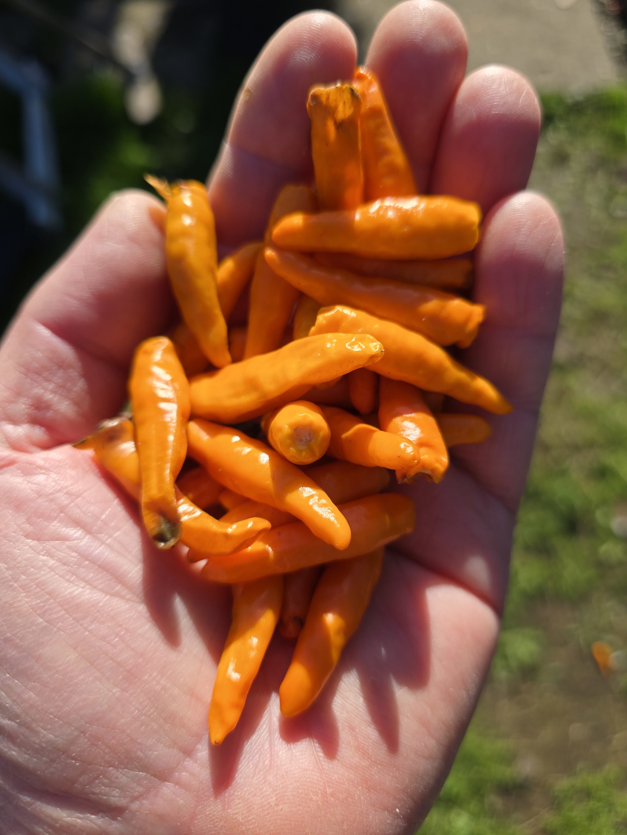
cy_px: 418
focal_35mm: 23
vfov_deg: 73.9
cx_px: 314
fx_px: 555
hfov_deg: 58.9
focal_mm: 6.3
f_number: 1.7
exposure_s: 1/569
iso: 12
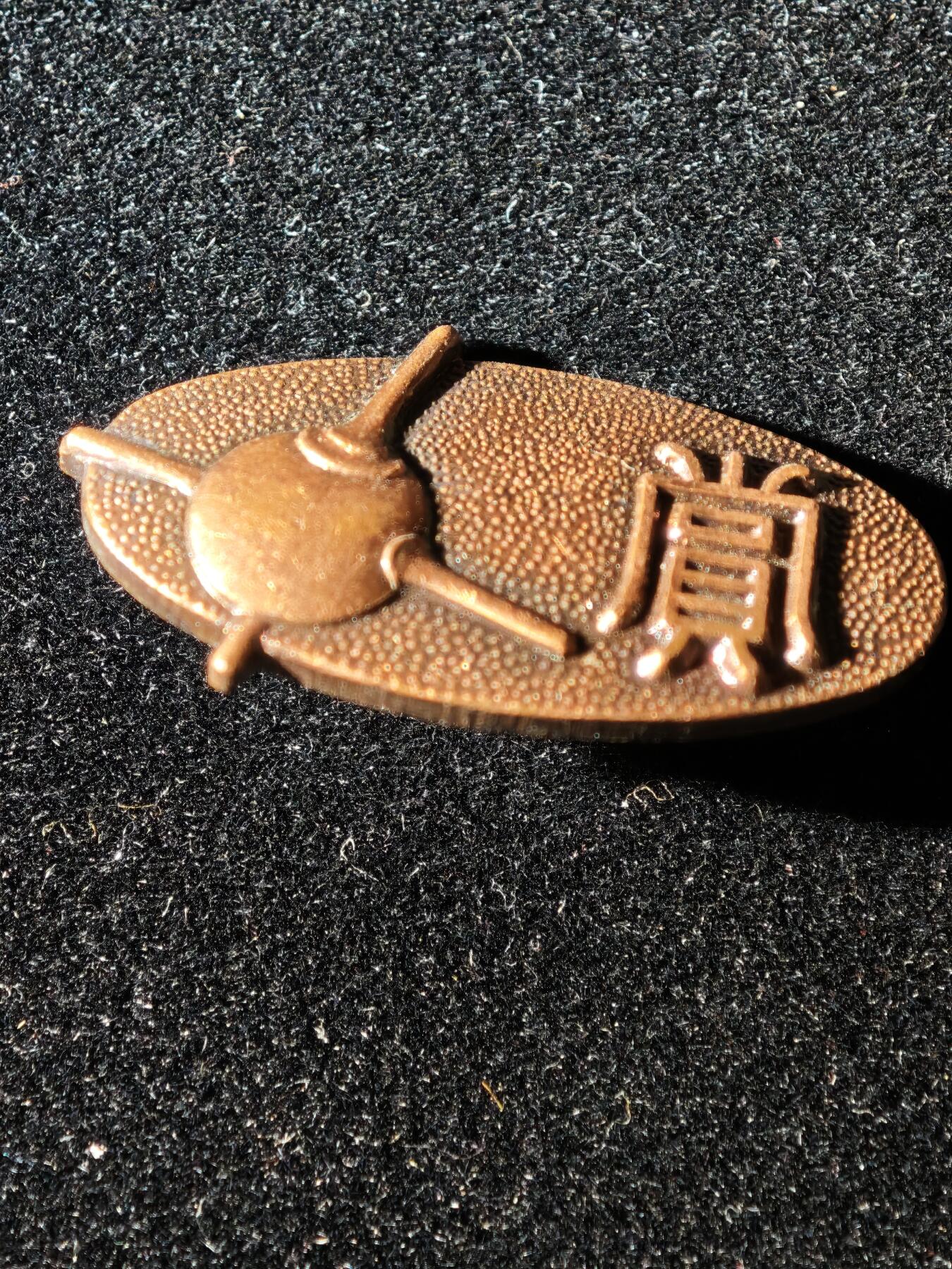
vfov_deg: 18.7
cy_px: 634
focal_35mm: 105
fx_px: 3850
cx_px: 476
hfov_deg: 14.1
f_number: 2
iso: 320
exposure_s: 1/61.3
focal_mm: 9
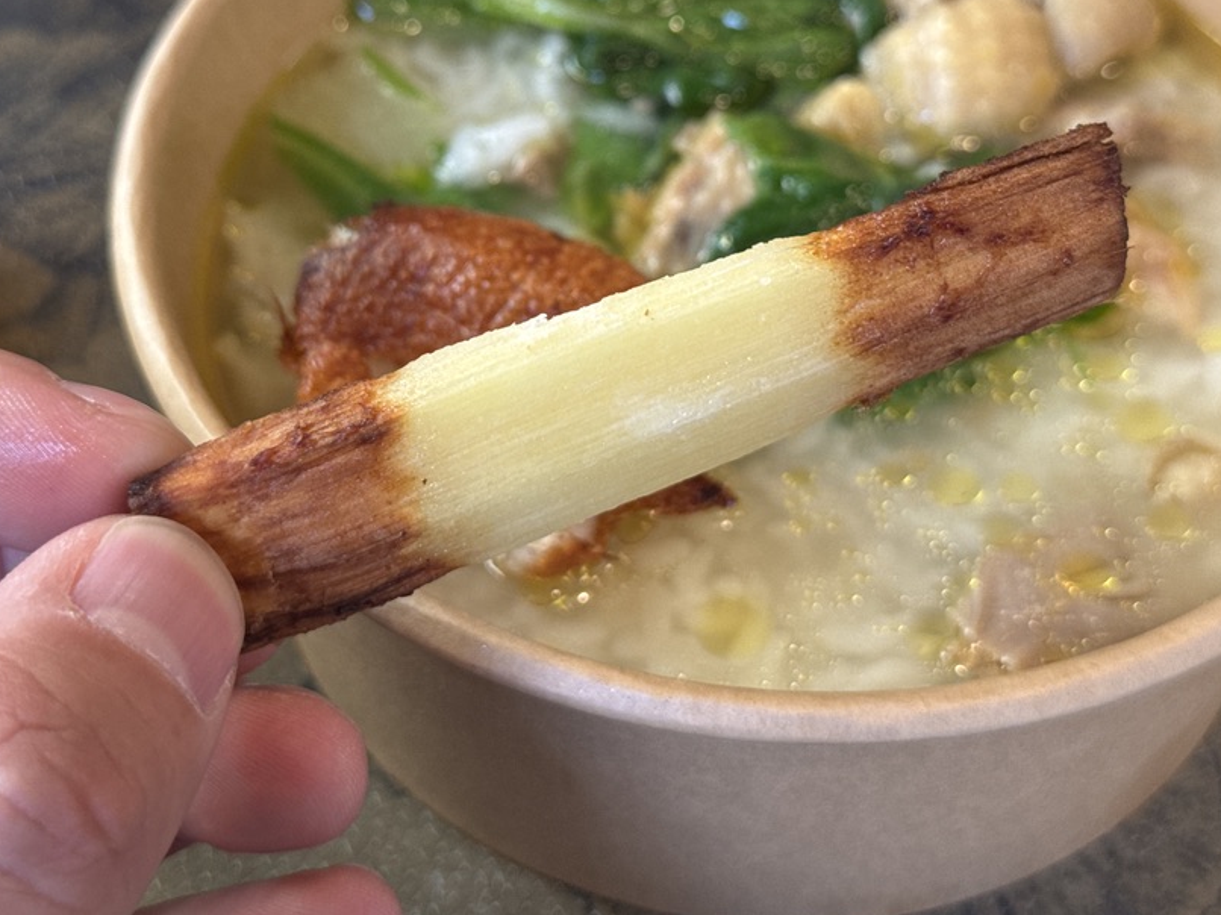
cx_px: 571
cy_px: 345
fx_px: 2151
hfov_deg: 31.7
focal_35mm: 61
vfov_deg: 24.0
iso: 100
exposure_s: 1/76
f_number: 1.78
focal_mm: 6.76
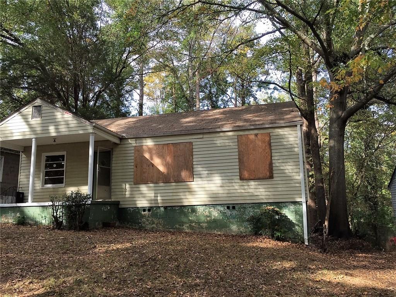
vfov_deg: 48.2
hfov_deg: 61.7
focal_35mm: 29
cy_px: 148
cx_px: 198
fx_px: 332
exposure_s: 1/324
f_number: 2.2
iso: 32
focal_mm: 4.15
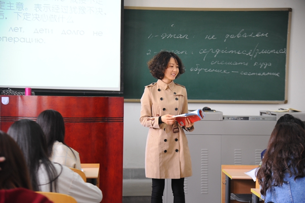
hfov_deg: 30.5
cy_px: 102
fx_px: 559
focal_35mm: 66
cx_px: 152
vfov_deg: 20.6
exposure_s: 1/40
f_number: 4
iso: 640
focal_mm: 66
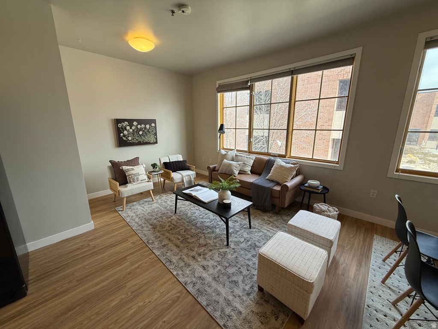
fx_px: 177
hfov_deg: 102.1
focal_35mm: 14
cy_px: 164
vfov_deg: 85.7
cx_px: 219
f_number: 2.2
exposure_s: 1/126
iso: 50
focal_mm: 2.22
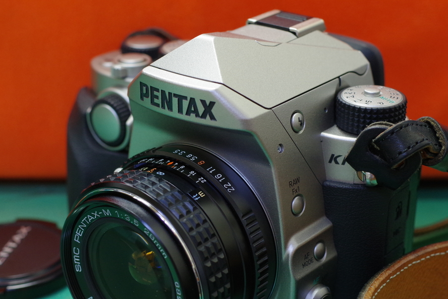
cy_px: 185
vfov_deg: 19.5
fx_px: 867
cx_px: 176
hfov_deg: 28.9
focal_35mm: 70
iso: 800
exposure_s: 1/15
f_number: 5.6
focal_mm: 35
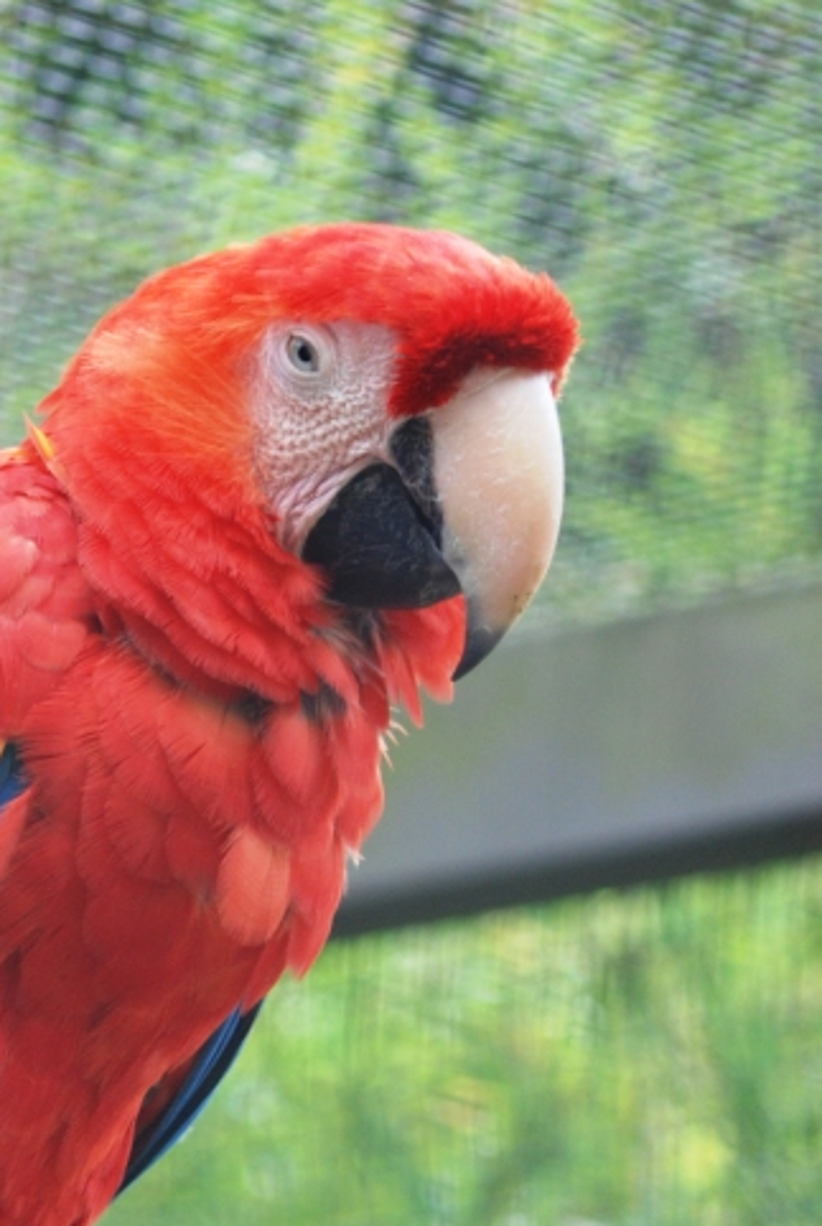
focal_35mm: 223
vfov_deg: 9.2
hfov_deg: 6.2
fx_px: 7610
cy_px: 1218
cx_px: -39
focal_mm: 70
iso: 320
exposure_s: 1/125
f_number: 4
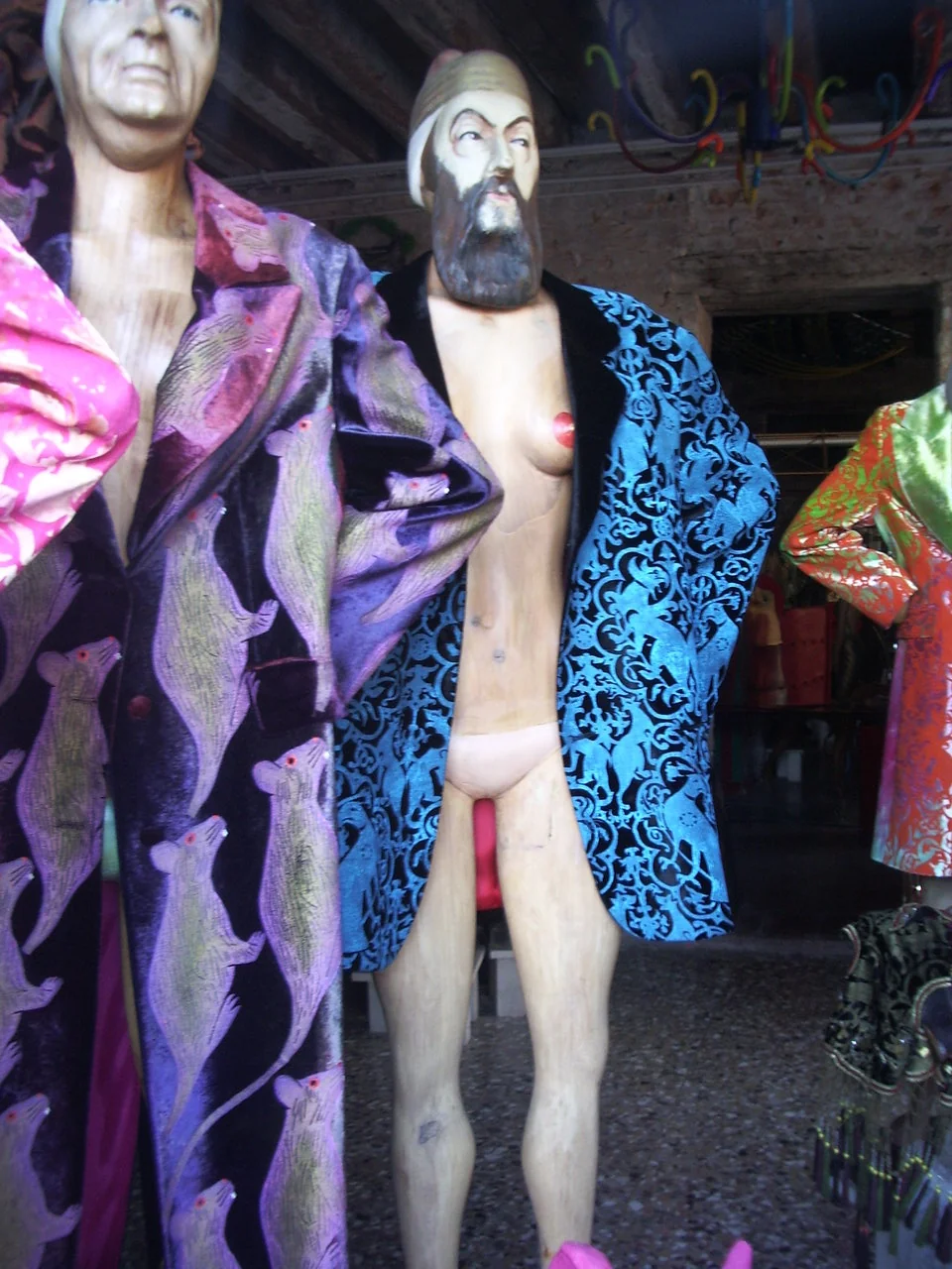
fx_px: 1283
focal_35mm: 35
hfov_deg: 40.7
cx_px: 476
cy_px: 634
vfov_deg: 52.6
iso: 100
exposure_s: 1/20
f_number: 2.6
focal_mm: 5.8
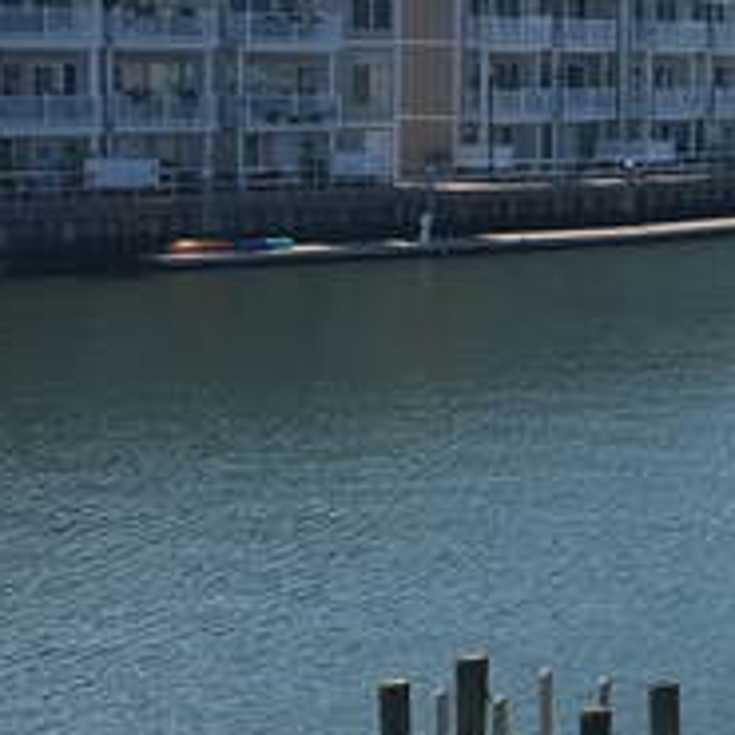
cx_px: 870
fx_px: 2666
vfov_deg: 15.7
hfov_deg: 15.2
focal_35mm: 111
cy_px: 302
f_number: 2.2
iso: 25
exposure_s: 1/1538
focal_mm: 4.15
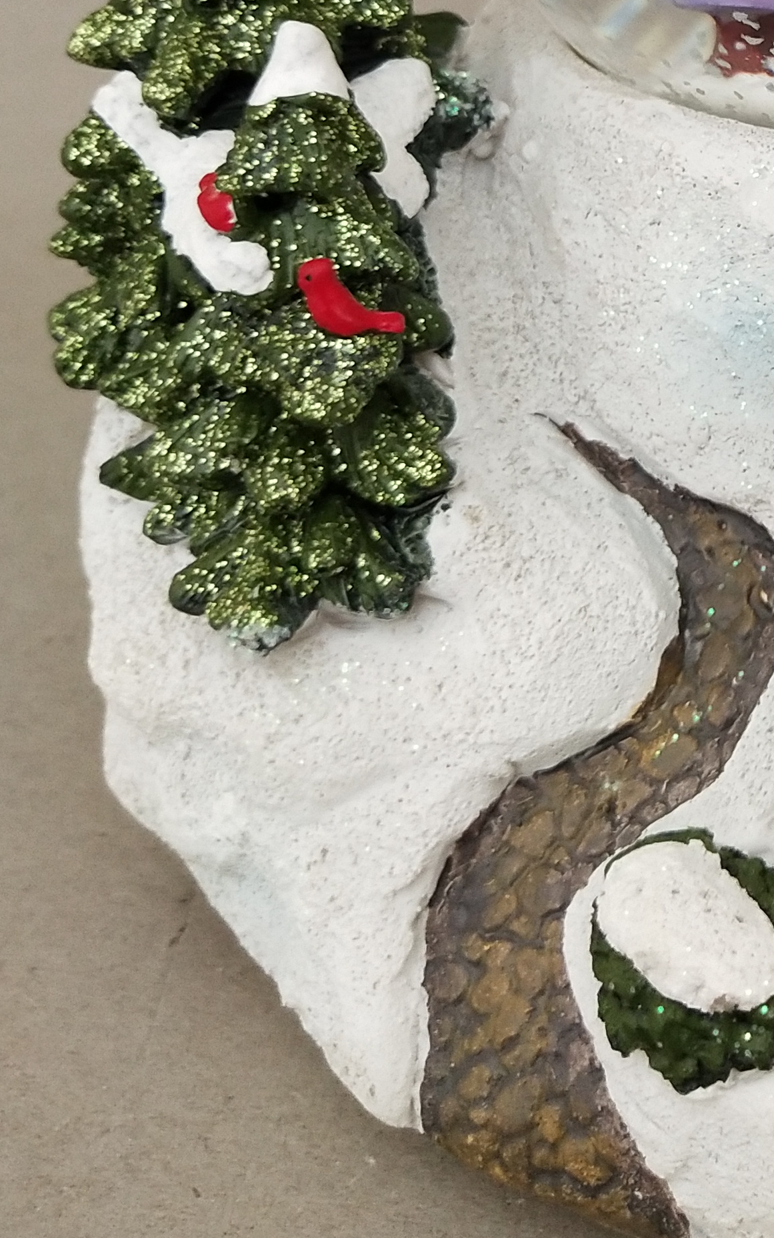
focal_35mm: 69
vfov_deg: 28.5
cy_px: 93
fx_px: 2329
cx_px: 961
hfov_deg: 17.8
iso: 352
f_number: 1.8
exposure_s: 1/33.3
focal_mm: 3.95
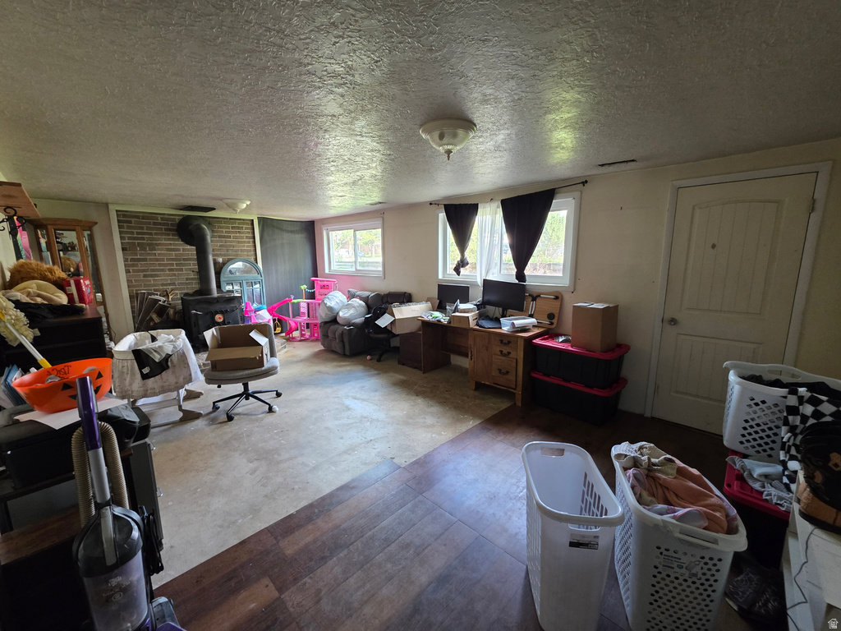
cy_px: 316
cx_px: 420
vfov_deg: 89.9
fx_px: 316
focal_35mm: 13
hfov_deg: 106.2
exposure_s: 1/60
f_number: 1.9
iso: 400
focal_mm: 2.2
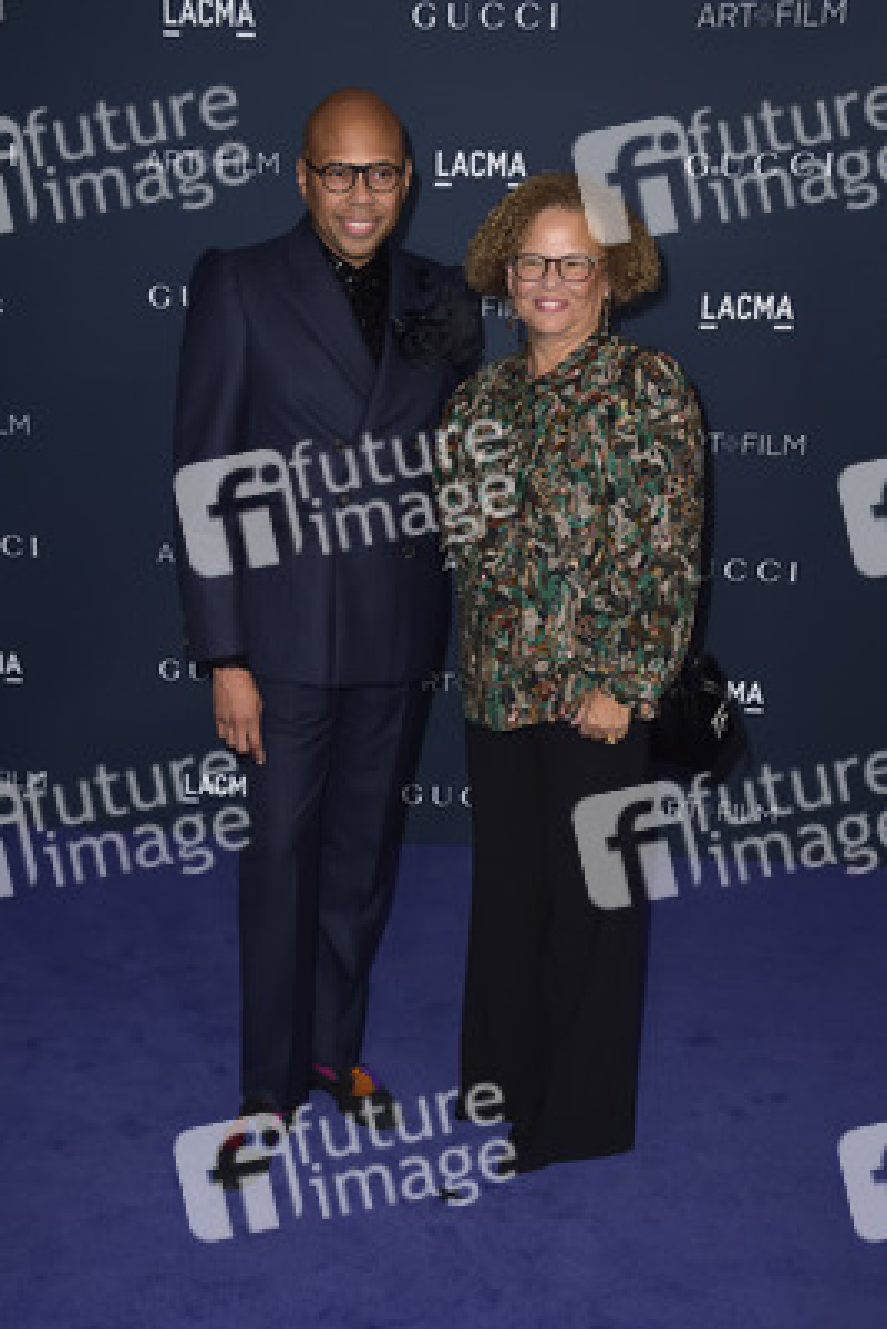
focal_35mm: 48
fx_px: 1772
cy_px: 664
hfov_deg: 28.1
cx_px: 444
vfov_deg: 41.1
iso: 500
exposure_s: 1/250
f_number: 6.3
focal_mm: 48
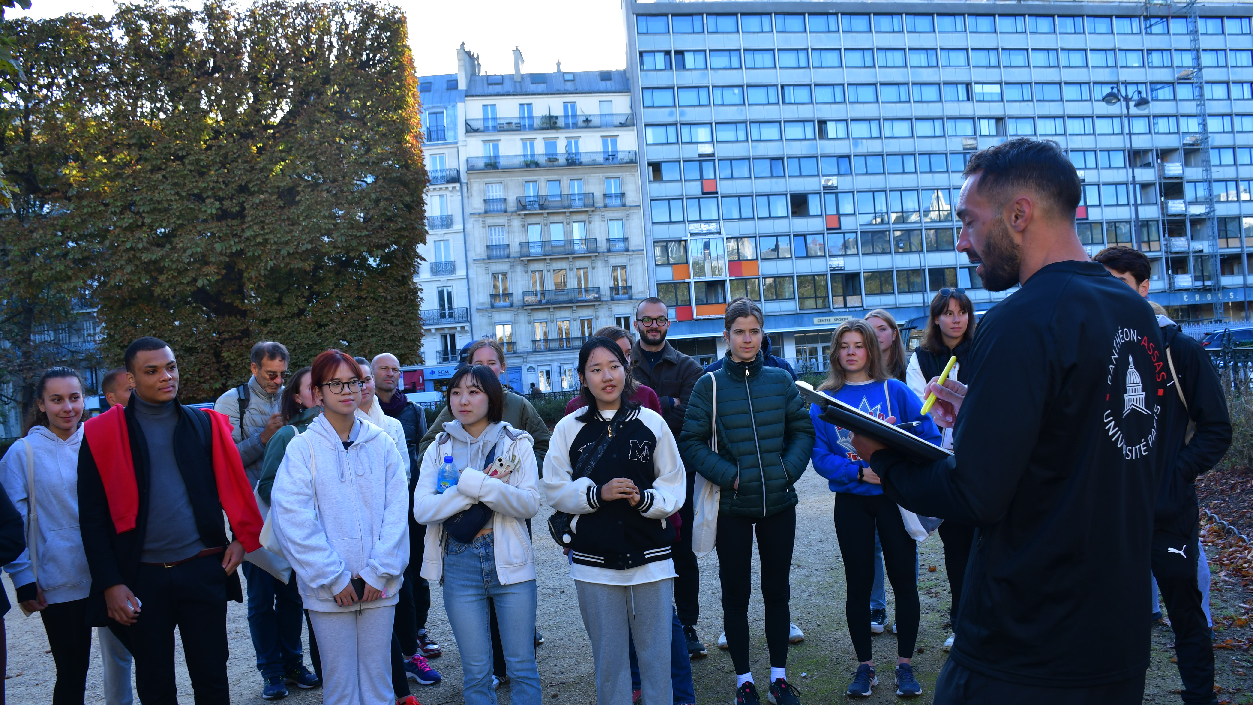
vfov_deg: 40.2
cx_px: 641
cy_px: 377
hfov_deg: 66.1
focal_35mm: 29
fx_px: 964
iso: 200
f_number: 5.6
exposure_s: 1/125
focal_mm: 18
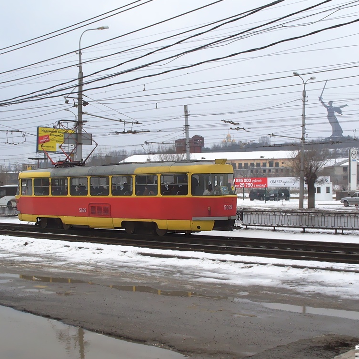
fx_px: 493
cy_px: 180
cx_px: 180
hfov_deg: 40.0
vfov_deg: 40.0
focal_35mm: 42
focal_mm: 7.8
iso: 80
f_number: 6.8
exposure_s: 1/500
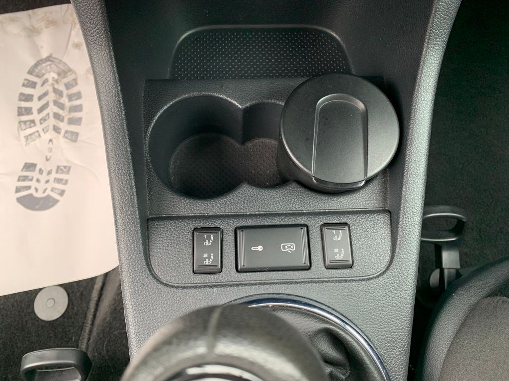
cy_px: 190
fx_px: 382
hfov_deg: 67.3
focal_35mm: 26
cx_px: 254
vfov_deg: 53.1
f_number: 1.8
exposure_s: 1/98
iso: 100
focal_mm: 4.25
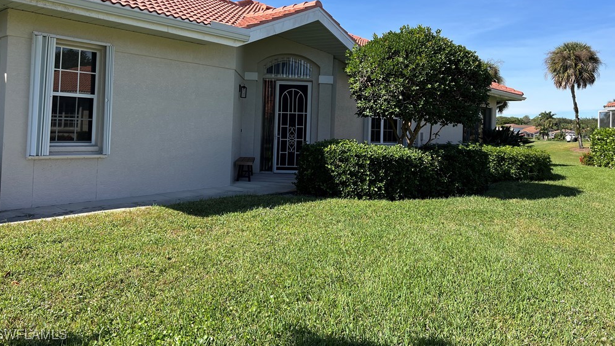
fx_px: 473
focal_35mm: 29
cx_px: 307
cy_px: 112
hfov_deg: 66.1
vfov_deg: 39.7
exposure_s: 1/2994
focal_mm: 5.7
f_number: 1.5
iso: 50
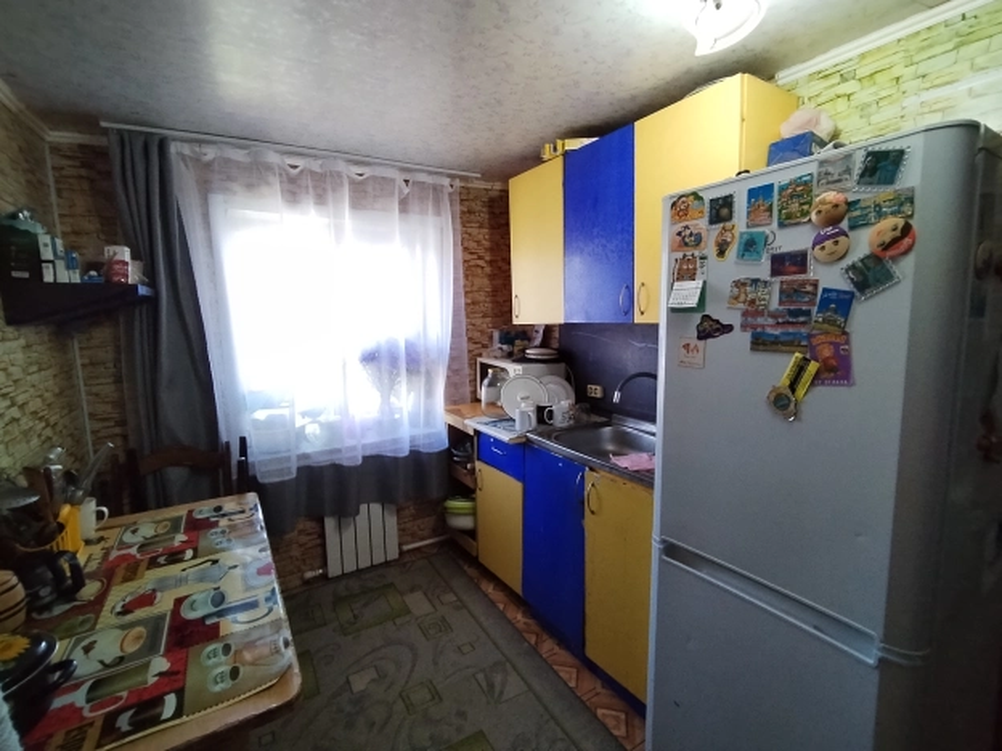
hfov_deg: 91.0
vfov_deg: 74.7
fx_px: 492
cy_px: 376
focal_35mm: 17
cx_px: 501
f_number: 2.2
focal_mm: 1.42
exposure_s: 1/50
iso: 261
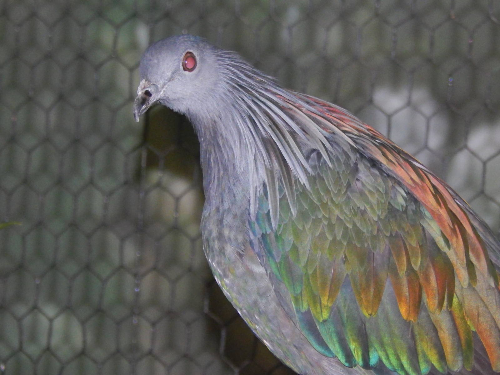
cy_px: 188
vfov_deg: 3.8
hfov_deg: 5.1
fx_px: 5604
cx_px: 250
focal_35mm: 388
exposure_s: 1/60
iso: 1600
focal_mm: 69
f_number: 5.7
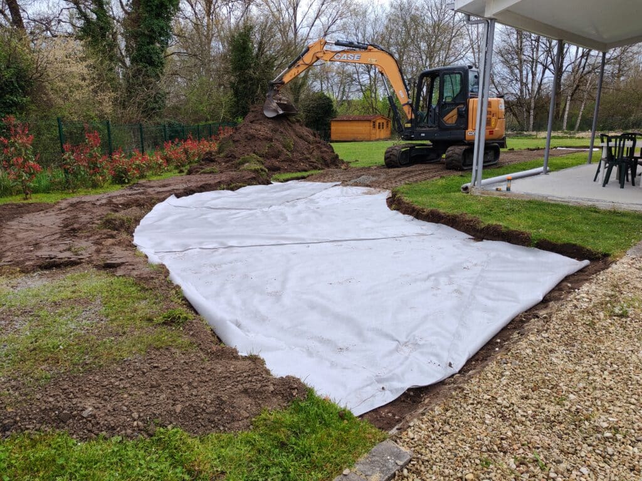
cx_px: 321
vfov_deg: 51.4
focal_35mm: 27
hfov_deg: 65.3
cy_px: 240
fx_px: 501
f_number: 1.95
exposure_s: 1/110
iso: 50
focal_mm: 5.52
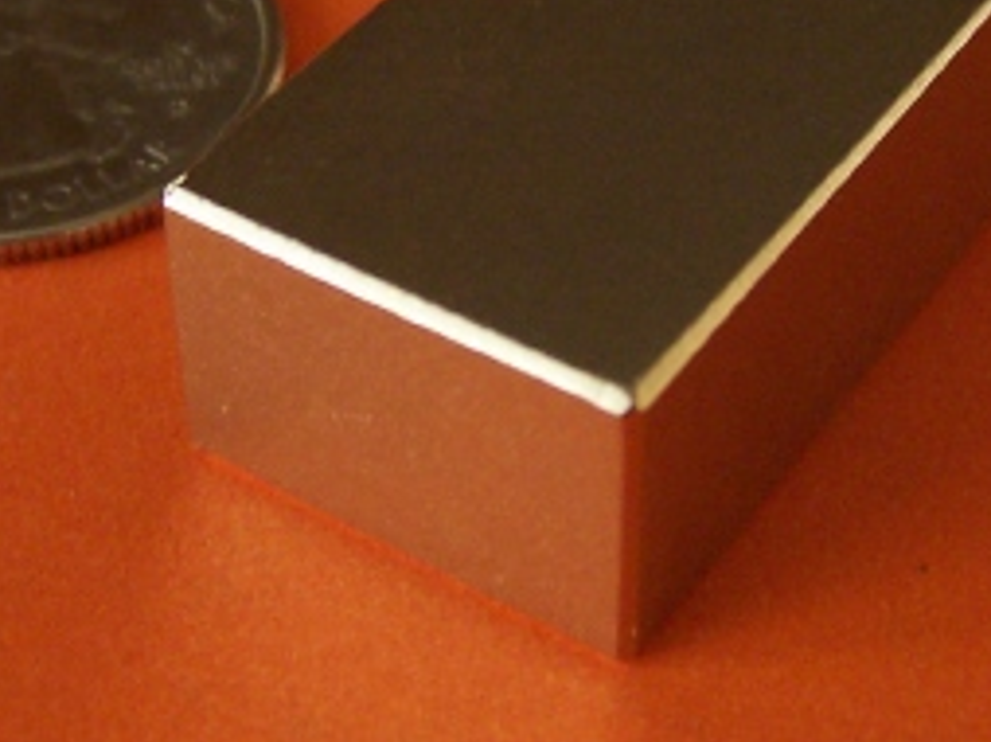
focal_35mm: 52
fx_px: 1487
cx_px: 449
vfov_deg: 27.6
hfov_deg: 36.8
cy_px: 176
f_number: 2.8
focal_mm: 5.5
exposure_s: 1/20
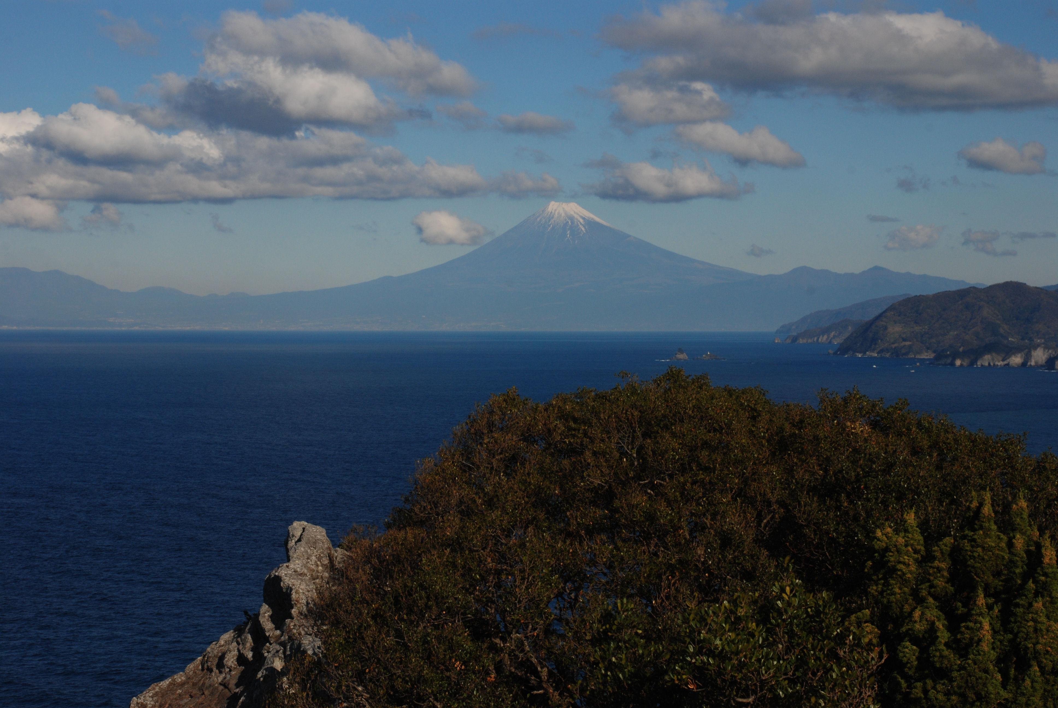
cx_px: 529
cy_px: 354
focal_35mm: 78
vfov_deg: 17.5
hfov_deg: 26.0
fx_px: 2295
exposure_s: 1/500
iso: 200
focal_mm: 52
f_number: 13
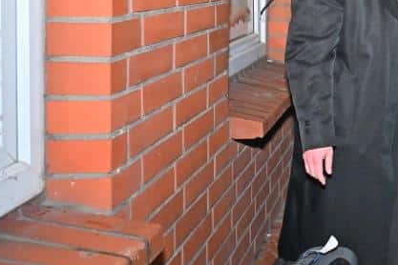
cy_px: -11
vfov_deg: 22.0
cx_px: 481
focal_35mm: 59
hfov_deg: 29.2
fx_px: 652
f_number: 4
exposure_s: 1/200
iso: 1600
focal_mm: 24
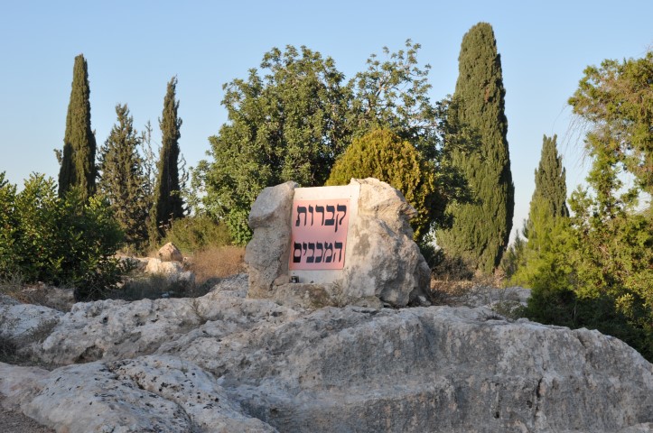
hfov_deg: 29.3
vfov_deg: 19.7
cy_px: 216
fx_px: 1250
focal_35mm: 69
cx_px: 326
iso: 200
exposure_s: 1/125
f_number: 11
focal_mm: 46
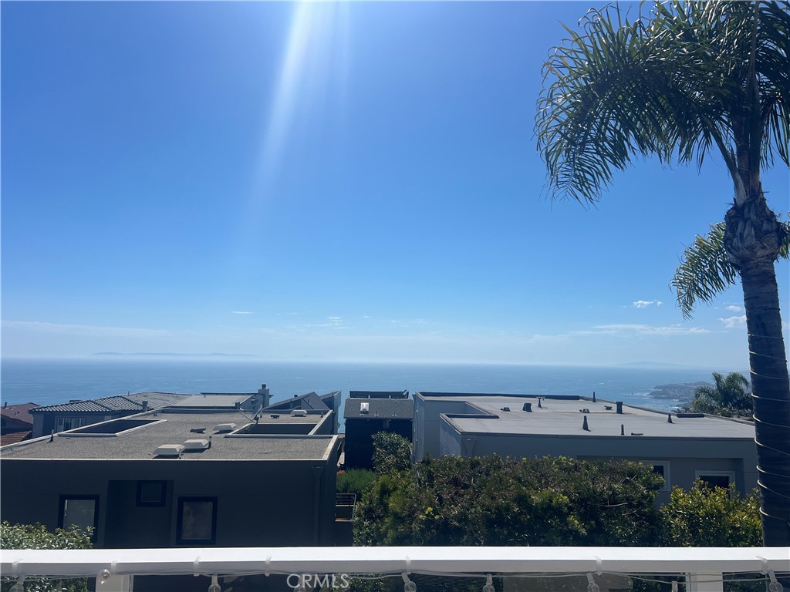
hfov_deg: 67.3
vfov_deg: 53.1
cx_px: 395
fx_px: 593
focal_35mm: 26
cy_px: 296
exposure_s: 1/11364
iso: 50
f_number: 1.5
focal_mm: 5.7
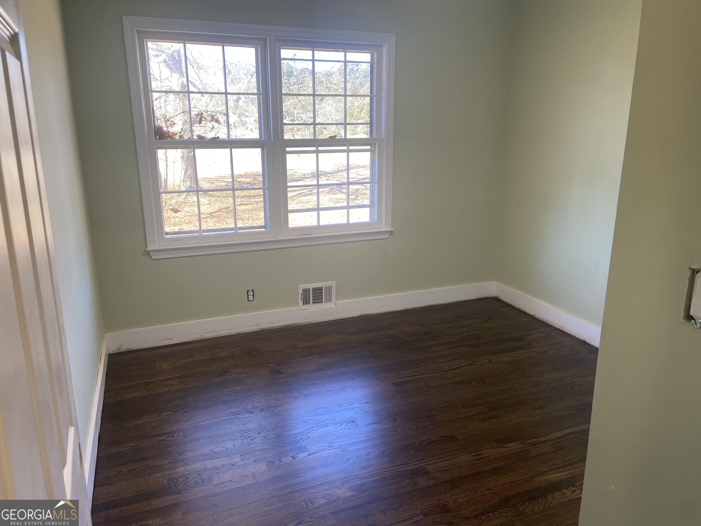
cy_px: 263
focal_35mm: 26
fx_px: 527
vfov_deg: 53.1
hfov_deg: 67.3
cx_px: 350
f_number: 1.8
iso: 100
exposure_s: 1/120
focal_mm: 4.25
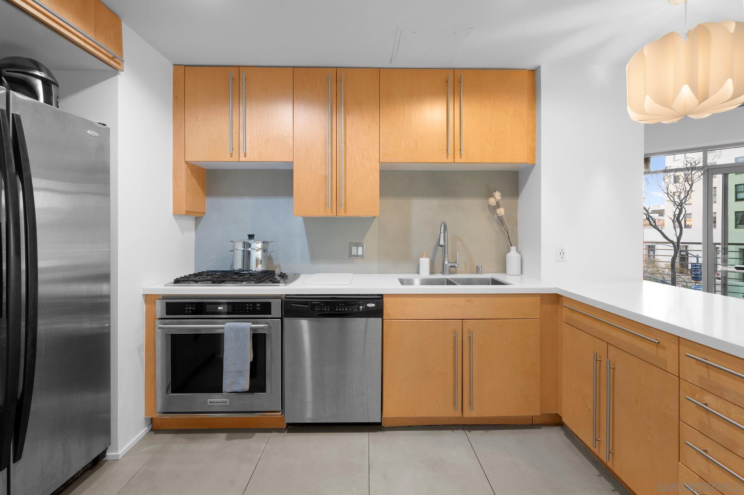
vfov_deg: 73.7
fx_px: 330
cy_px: 248
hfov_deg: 96.8
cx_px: 372
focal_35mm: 16
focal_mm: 16
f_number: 8
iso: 400
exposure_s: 1/2.5
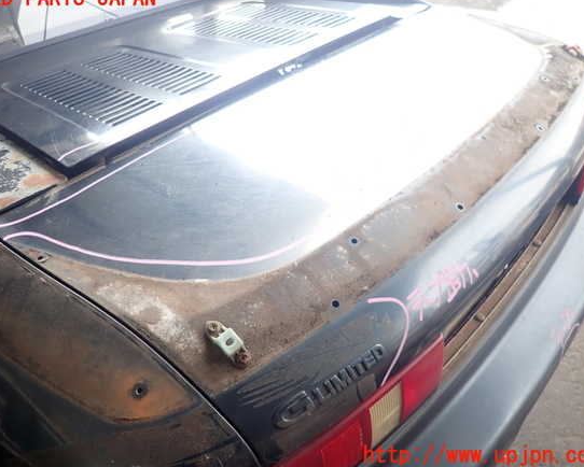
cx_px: 283
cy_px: 227
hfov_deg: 64.0
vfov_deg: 53.2
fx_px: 467
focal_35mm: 27
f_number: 2
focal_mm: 4.5
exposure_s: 1/100
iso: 100
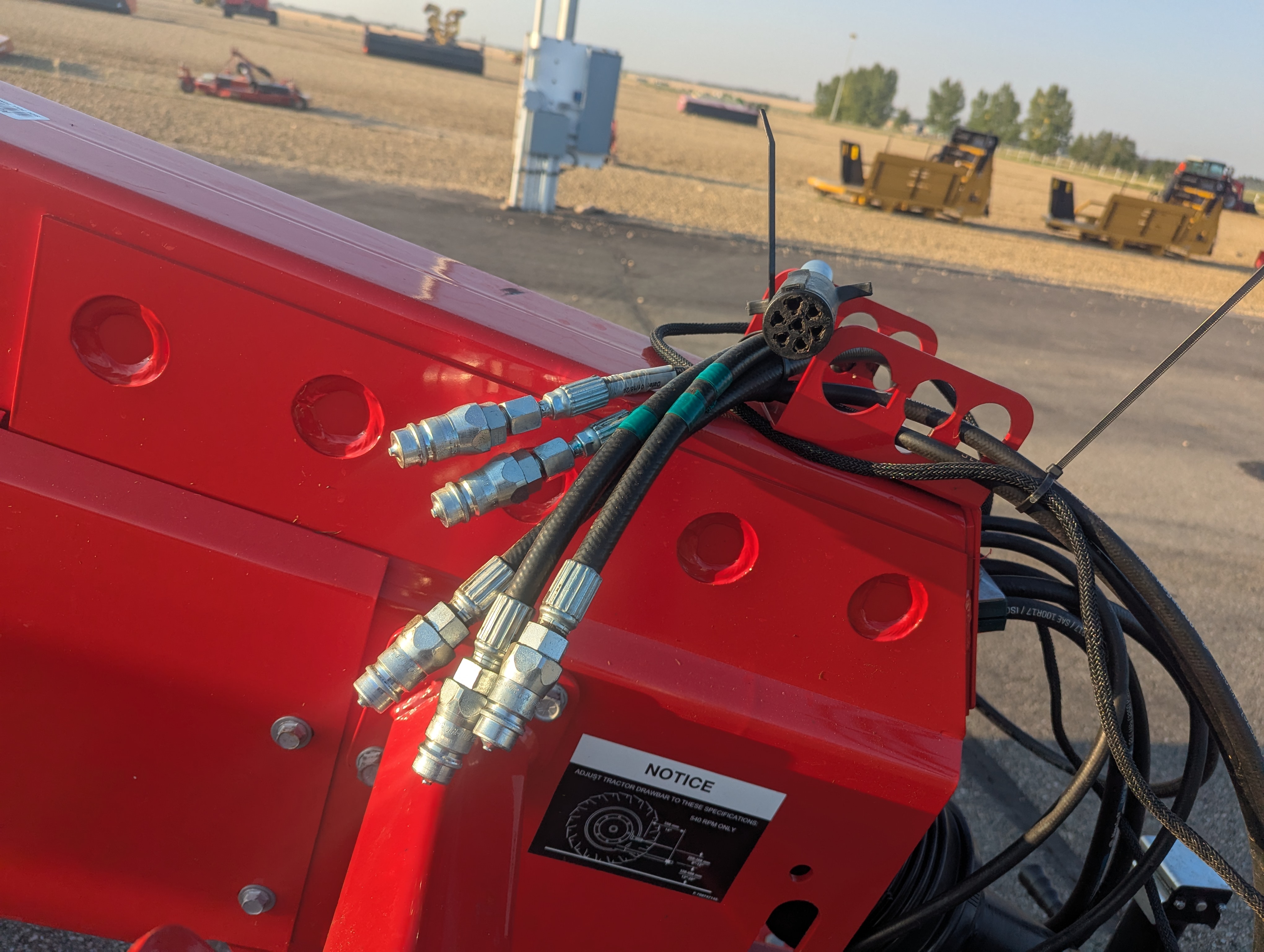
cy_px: 476
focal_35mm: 24
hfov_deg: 71.5
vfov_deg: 56.9
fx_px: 878
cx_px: 632
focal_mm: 6.81
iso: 42
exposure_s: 1/1550
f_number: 1.85
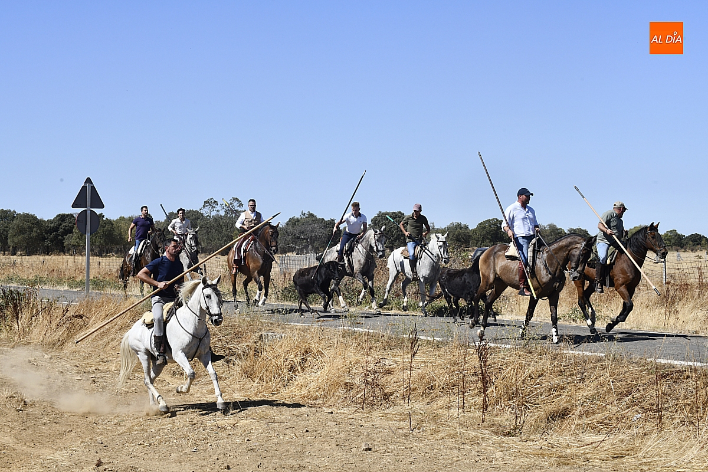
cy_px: 236
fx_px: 1377
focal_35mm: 70
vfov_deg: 19.5
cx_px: 354
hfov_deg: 28.8
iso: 320
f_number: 13
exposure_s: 1/400
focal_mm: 70
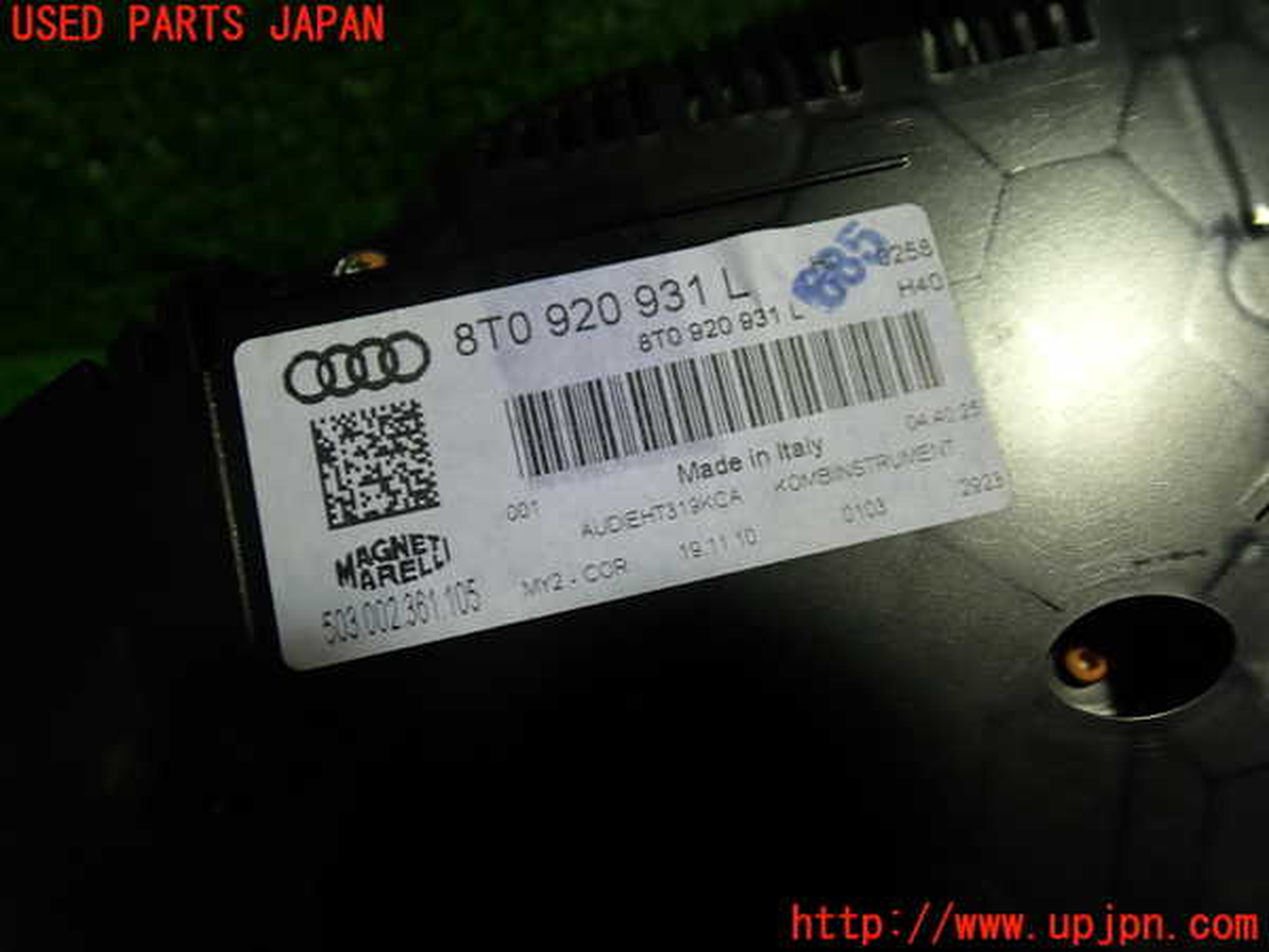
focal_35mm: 30
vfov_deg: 46.8
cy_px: 476
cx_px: 634
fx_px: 1100
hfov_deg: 60.0
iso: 125
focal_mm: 5.4
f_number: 2.3
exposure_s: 1/60
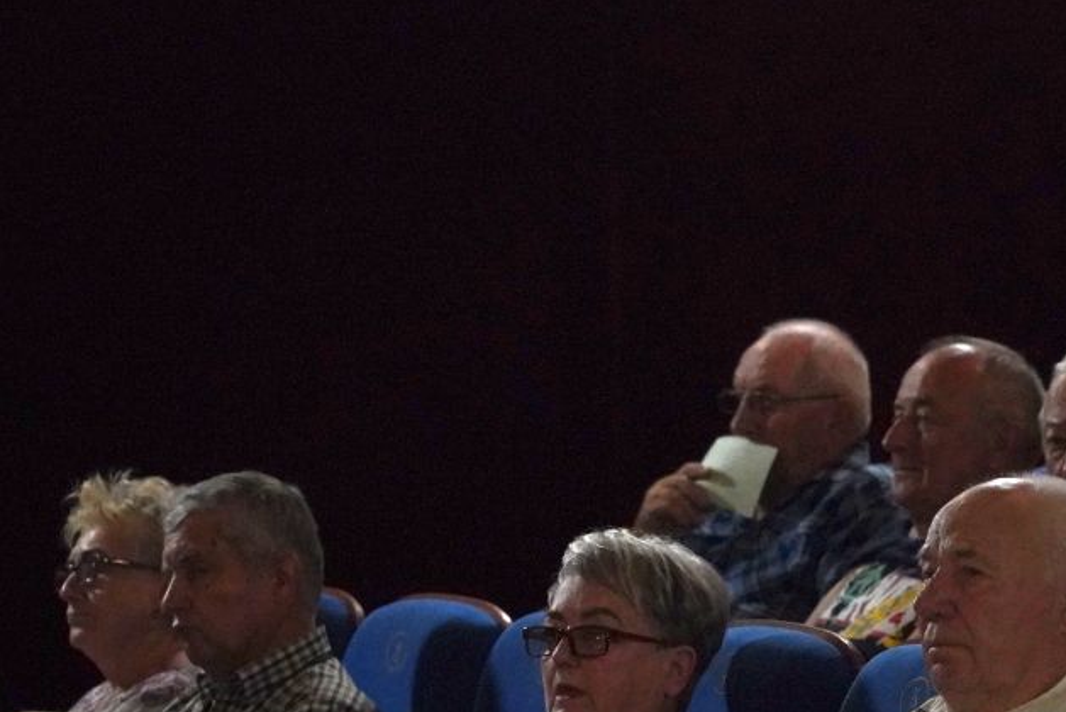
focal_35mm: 217
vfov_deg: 6.3
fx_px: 6428
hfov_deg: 9.4
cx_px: 952
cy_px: 676
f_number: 4.5
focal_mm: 105
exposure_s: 1/400
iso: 12800
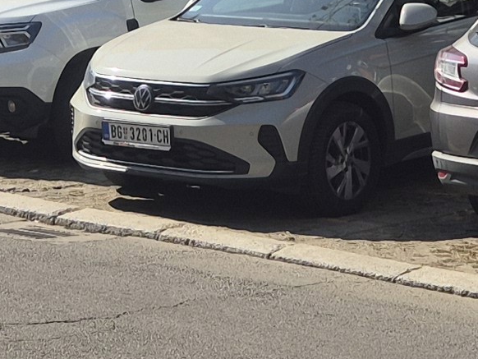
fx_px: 2183
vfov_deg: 9.1
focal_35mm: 158
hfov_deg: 12.4
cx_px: 46
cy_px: -251
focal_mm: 5.4
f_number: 1.8
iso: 25
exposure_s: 1/2432
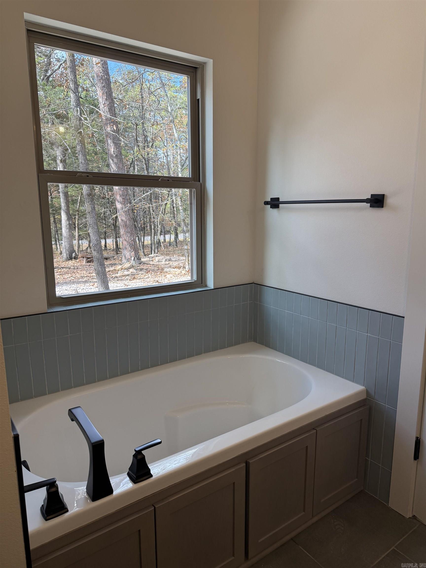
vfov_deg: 71.6
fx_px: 394
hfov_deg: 56.8
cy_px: 284
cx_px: 213
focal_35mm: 24
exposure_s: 1/269
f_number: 1.78
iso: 100
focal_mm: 6.76
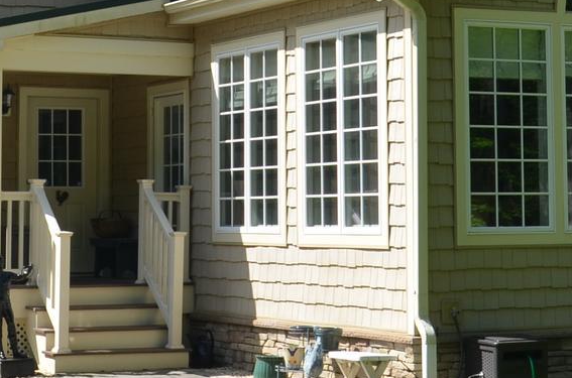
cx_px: 273
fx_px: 1804
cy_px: -7
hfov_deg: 18.0
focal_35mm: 114
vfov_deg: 11.8
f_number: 8
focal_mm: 21
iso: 160
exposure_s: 1/250
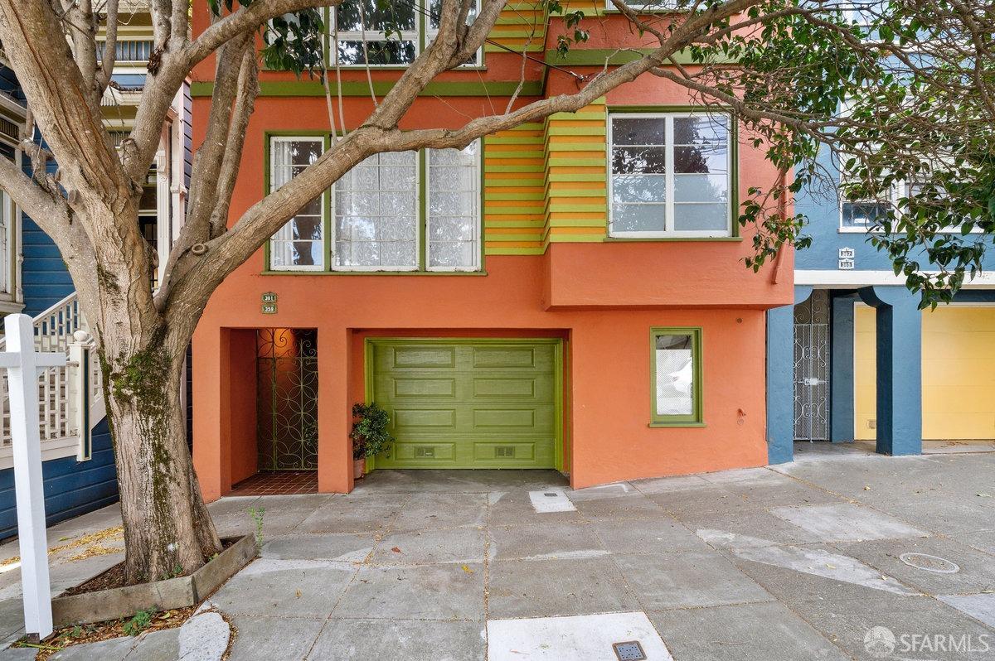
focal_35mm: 16
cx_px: 498
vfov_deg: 73.6
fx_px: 442
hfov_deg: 96.8
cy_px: 330
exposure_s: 1/80
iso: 640
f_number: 13
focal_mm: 16
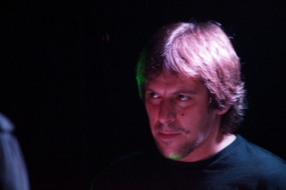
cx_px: 143
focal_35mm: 450
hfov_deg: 4.6
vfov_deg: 3.1
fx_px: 3572
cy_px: 95
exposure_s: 1/80
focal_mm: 300
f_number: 6.3
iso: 3200
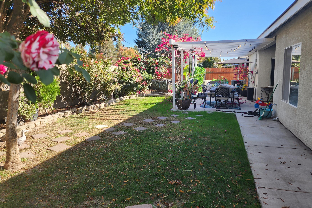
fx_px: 225
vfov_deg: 49.5
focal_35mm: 26
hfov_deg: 69.4
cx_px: 163
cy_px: 97
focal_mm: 6.4
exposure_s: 1/245
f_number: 1.8
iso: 12
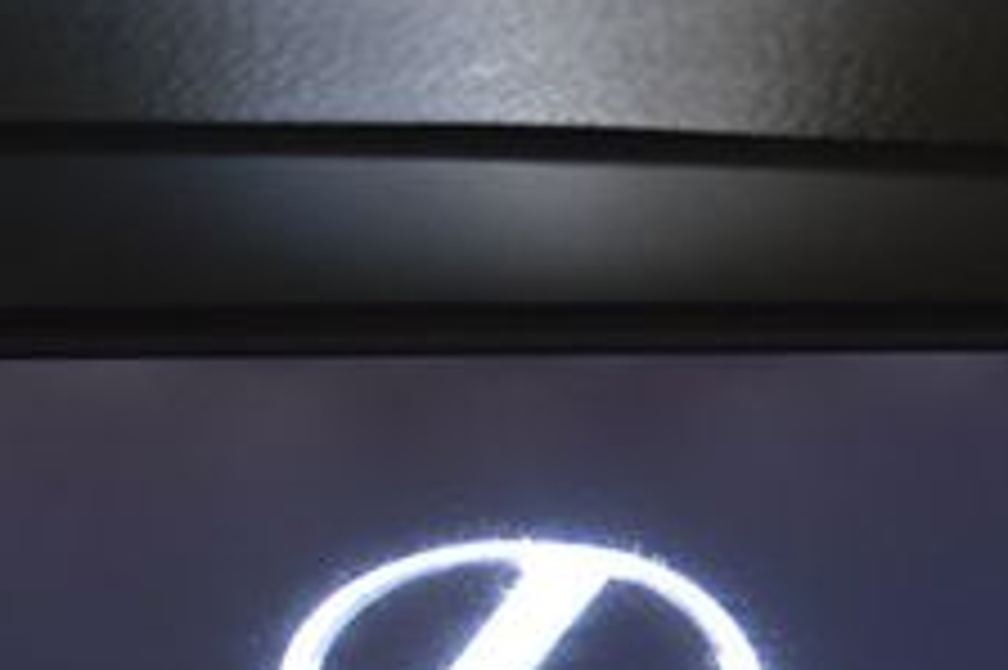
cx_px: 572
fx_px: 4309
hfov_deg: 13.3
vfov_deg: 8.7
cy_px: 899
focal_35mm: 154
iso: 1600
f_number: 4.8
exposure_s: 1/13
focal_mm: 36
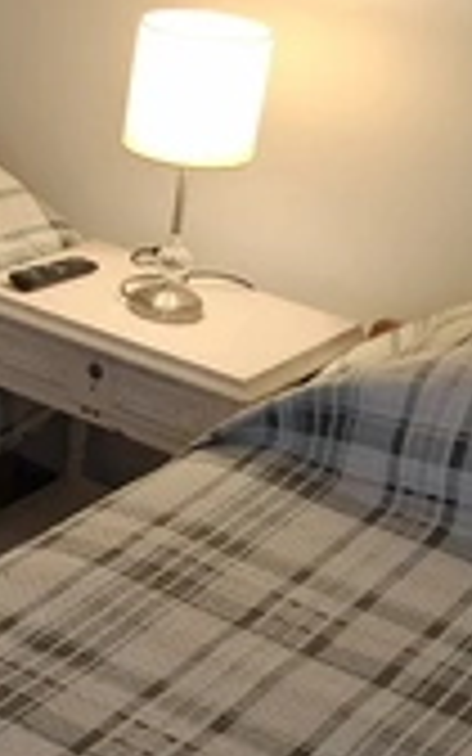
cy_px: 266
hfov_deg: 18.5
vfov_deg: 31.8
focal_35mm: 64
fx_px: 1317
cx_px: -184
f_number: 1.8
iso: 200
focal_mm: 5.54
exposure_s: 1/60
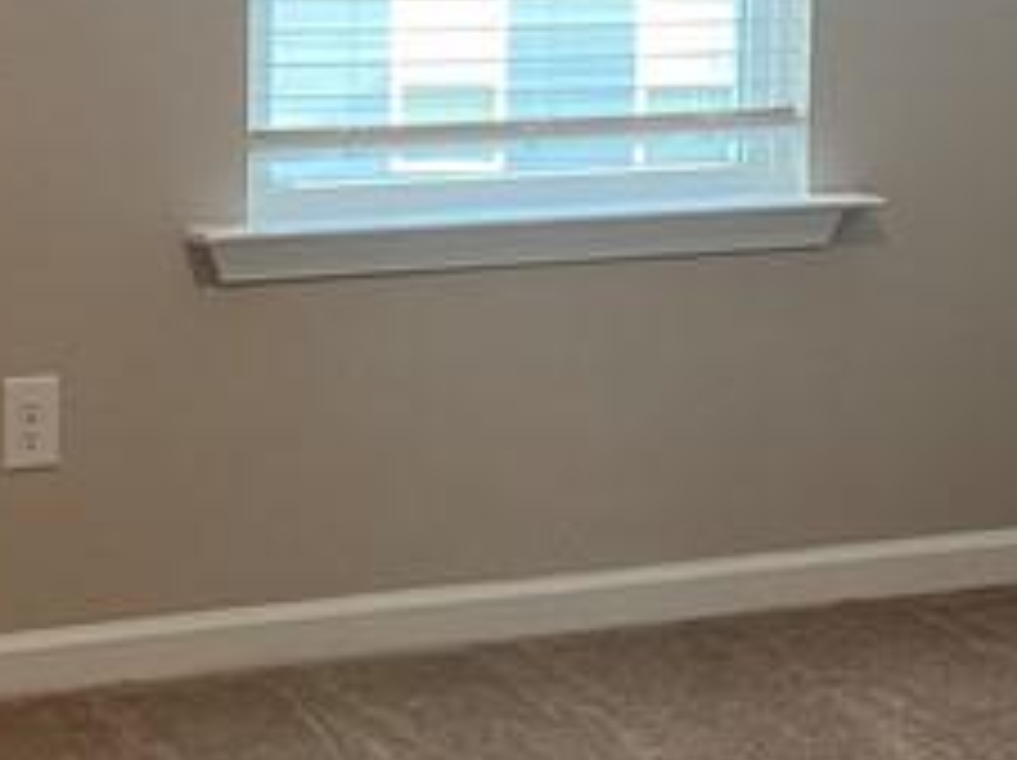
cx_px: 446
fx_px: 3463
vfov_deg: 12.4
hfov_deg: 16.7
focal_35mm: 118
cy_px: 90
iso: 100
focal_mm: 4.25
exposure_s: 1/60
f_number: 1.8
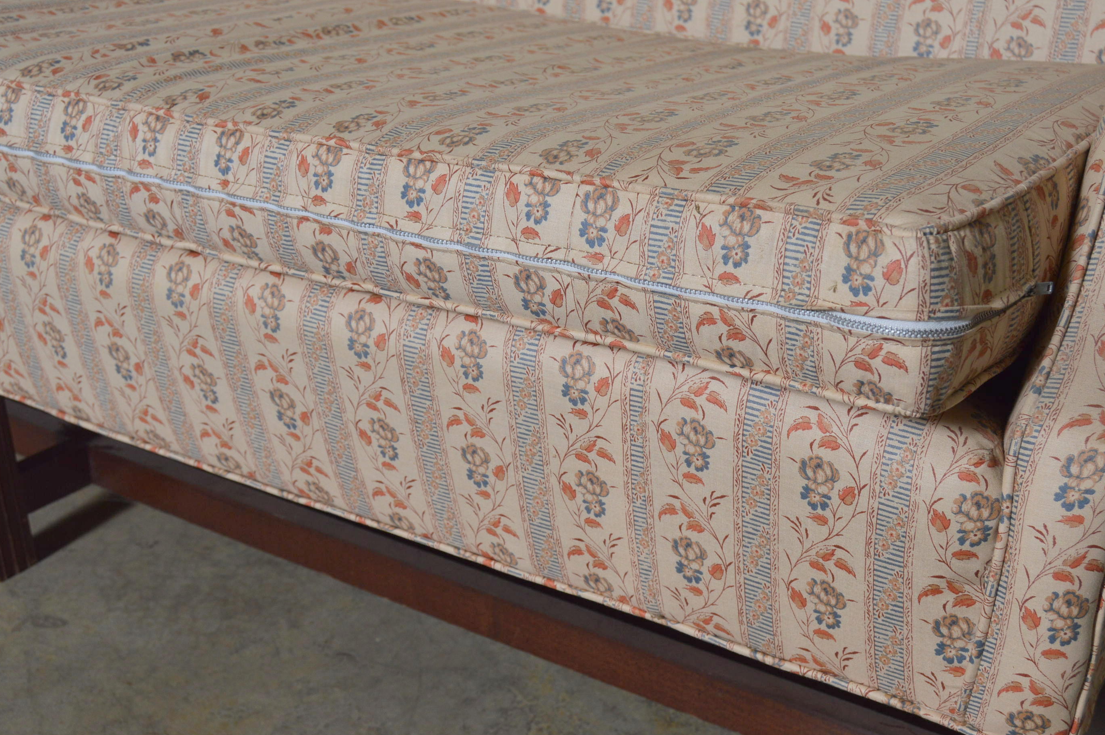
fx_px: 1411
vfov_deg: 29.2
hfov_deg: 42.8
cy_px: 370
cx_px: 587
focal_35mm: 46
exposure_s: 1/60
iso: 400
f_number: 5.6
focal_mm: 28
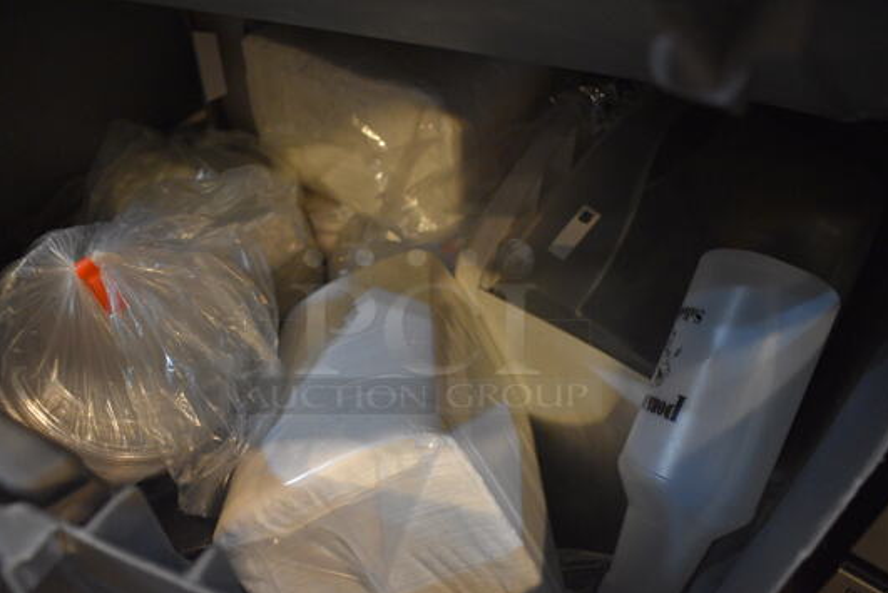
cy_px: 326
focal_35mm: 31
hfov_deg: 60.2
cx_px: 416
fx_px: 765
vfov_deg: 42.4
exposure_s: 1/30
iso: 2200
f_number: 3.5
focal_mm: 18
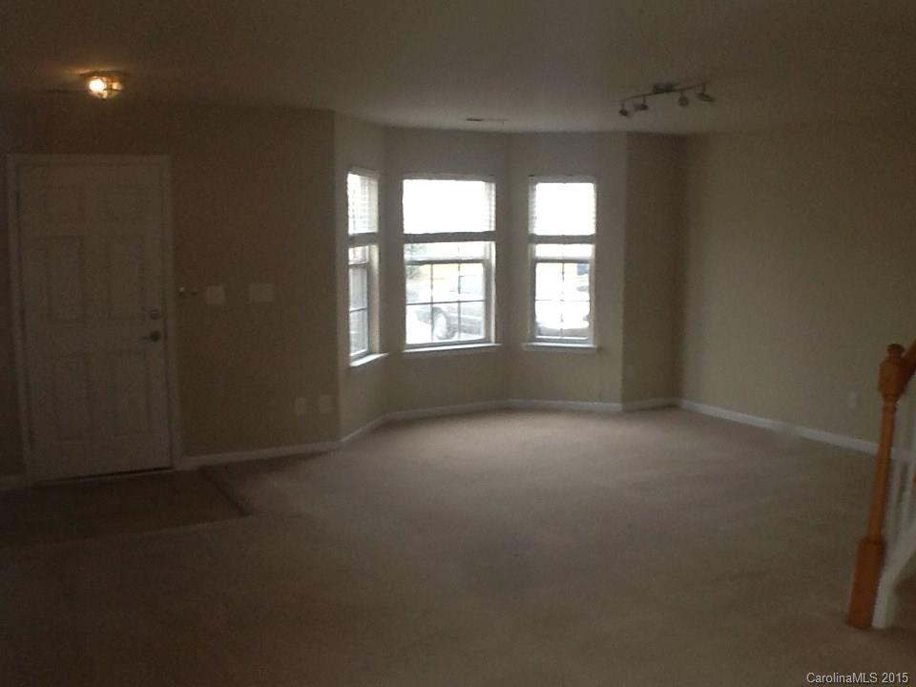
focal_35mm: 44
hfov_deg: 42.9
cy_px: 344
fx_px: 1164
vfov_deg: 32.9
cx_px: 458
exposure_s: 1/30
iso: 64
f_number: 2.4
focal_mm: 2.03
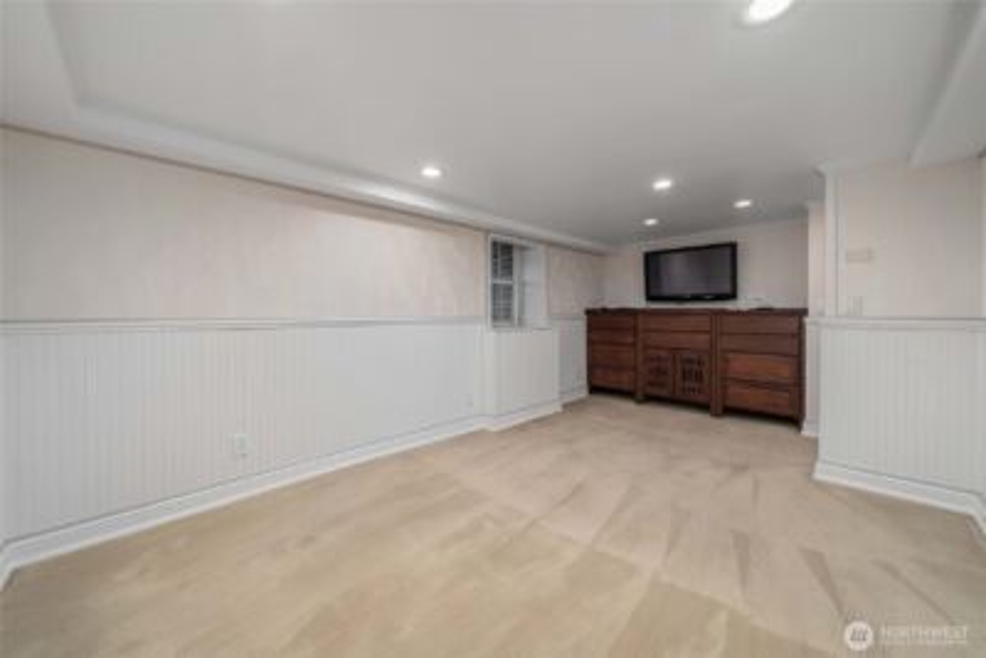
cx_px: 493
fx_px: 329
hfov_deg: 112.6
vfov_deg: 90.1
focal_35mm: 12
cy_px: 329
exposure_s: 1/3
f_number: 7.1
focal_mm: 12
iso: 1000
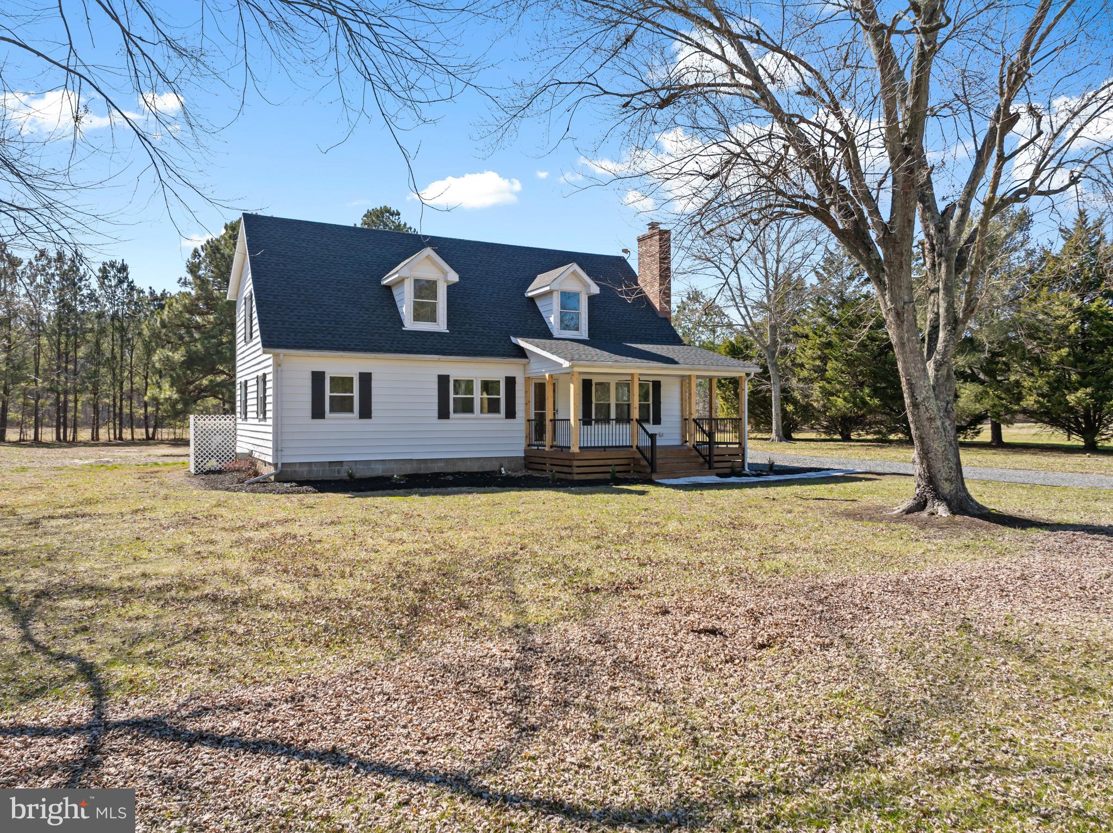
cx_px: 556
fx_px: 771
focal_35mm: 24
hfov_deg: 71.6
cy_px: 416
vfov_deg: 56.8
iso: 150
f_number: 2.8
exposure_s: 1/2000
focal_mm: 12.29
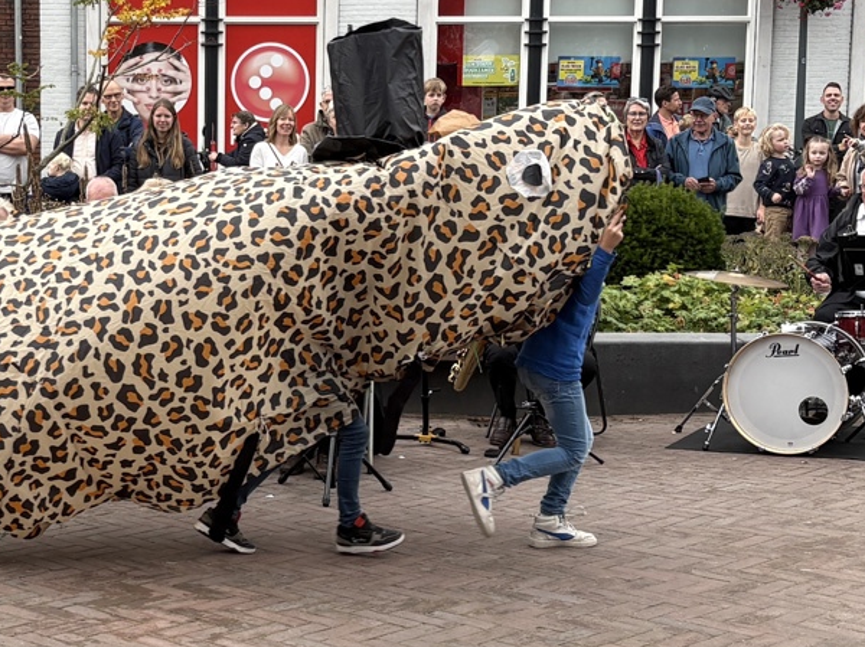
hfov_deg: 47.3
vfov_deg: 36.7
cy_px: 275
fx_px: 974
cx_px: 310
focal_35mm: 39
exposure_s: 1/531
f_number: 1.6
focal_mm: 5.96
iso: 50
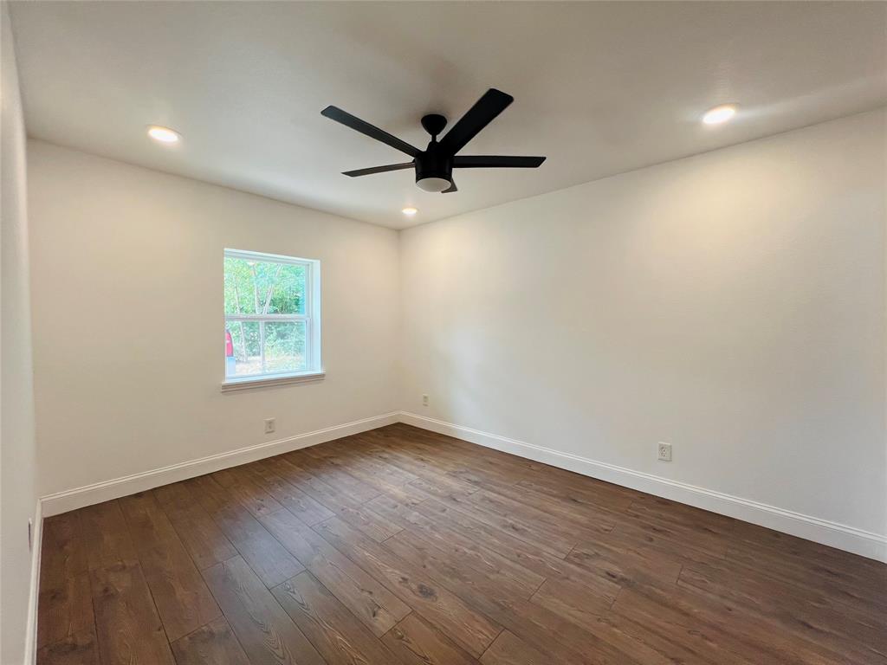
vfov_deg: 89.9
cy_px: 332
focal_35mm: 13
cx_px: 444
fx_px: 333
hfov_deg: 106.2
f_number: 1.8
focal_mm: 1.57
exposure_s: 1/120
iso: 80
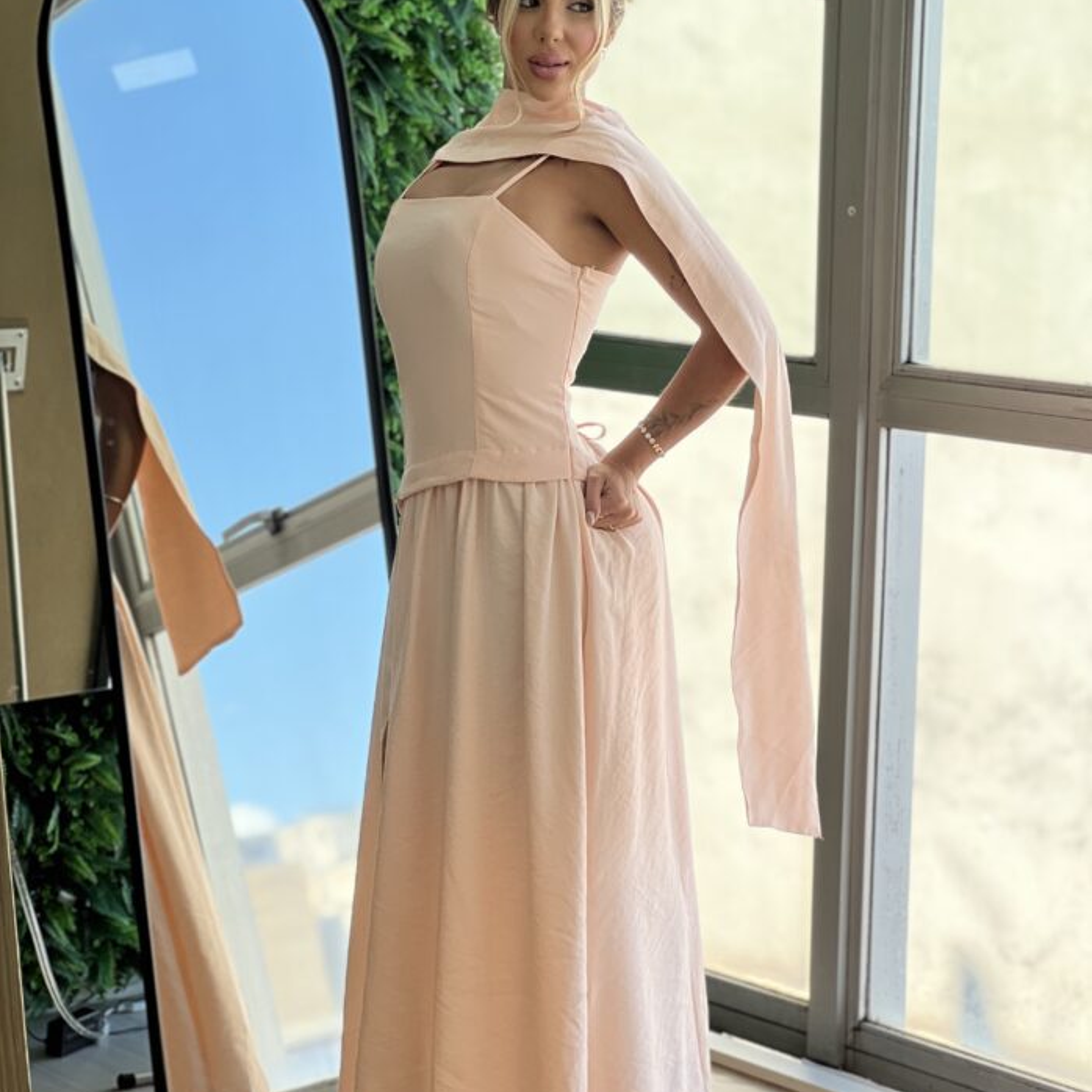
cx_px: 546
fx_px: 3248
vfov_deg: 19.1
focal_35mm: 91
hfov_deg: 19.1
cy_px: 542
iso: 25
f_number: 2.8
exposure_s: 1/134
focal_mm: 9
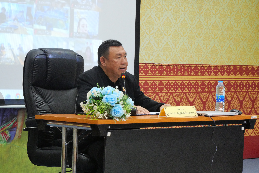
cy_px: 86
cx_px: 130
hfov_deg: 18.6
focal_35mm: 110
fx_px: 792
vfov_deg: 12.5
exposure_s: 1/40
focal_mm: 53
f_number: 6.3
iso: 3200
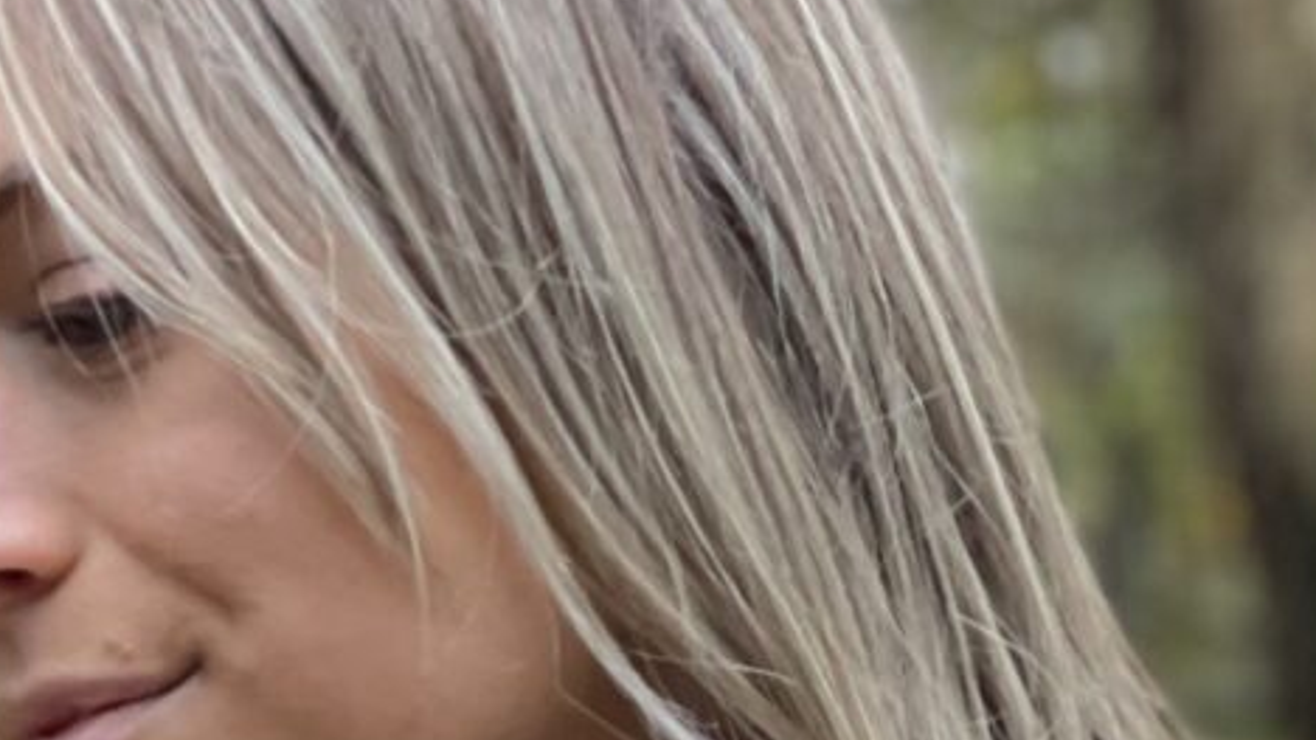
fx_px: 8652
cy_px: 1801
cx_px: 770
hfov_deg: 8.7
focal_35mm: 248
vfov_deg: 4.8
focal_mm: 6
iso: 125
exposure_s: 1/122
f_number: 2
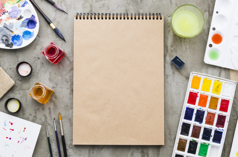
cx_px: 119
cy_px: 78
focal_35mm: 57
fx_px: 376
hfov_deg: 35.1
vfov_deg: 23.7
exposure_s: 1/25
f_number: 11
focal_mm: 38
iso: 100
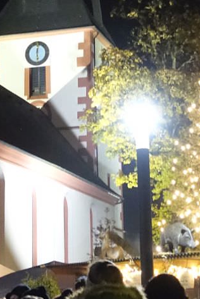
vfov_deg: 20.5
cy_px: 46
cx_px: 50
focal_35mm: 98
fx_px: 815
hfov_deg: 13.9
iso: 3200
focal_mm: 10.81
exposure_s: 1/40
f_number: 2.5
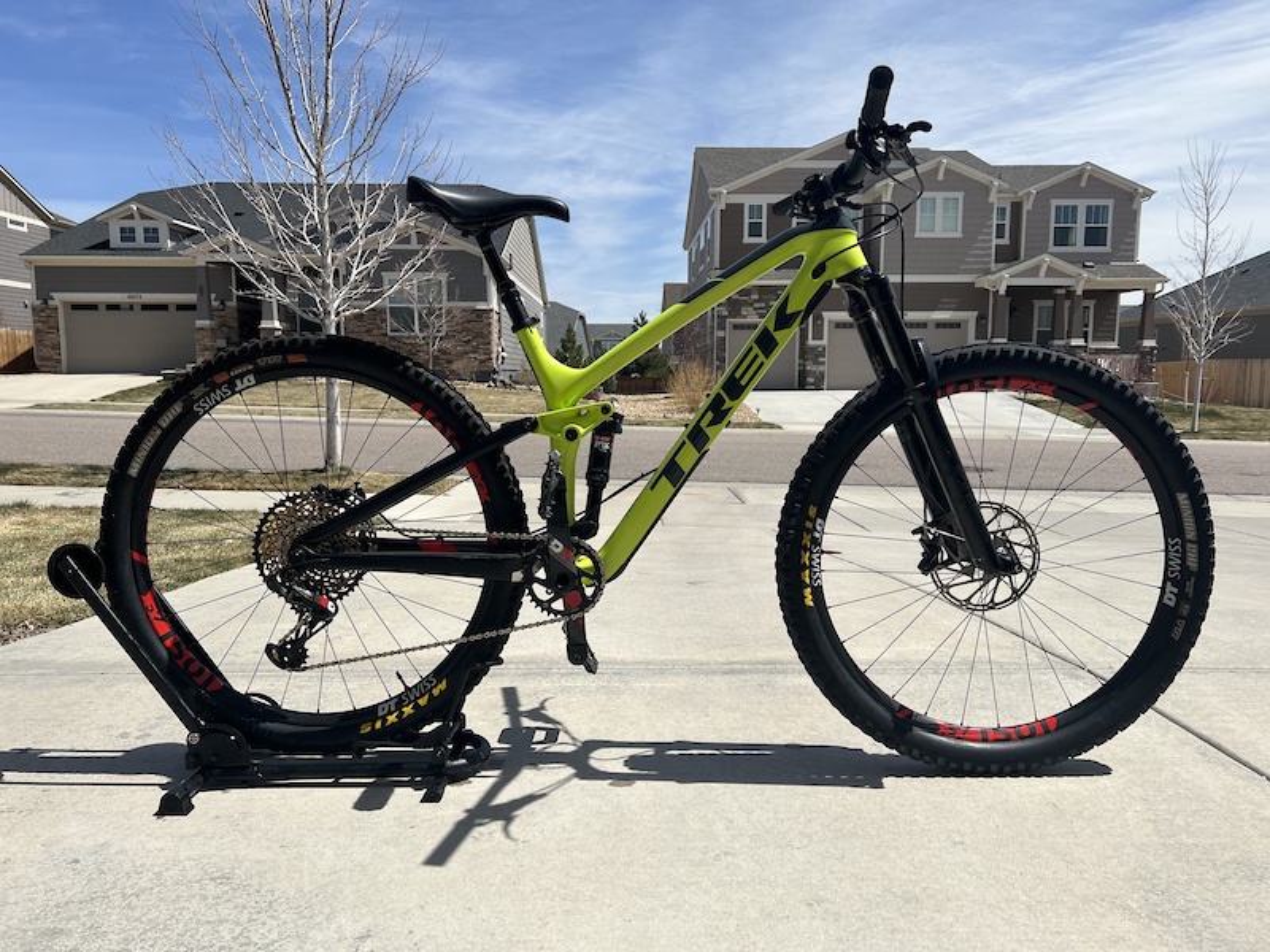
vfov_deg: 53.1
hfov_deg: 67.3
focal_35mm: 26
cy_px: 476
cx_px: 635
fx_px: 954
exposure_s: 1/5882
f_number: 1.5
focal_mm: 5.7
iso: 50
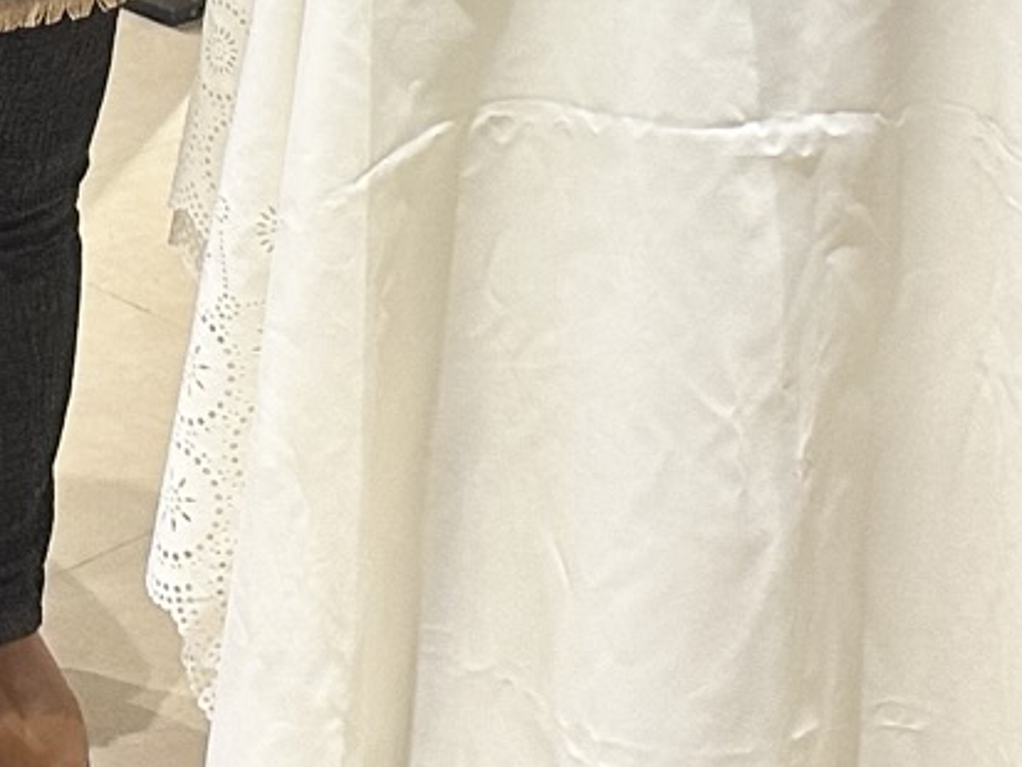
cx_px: 139
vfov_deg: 11.6
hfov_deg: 16.4
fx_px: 3514
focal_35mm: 119
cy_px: -596
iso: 250
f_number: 1.78
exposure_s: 1/60
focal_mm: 6.86
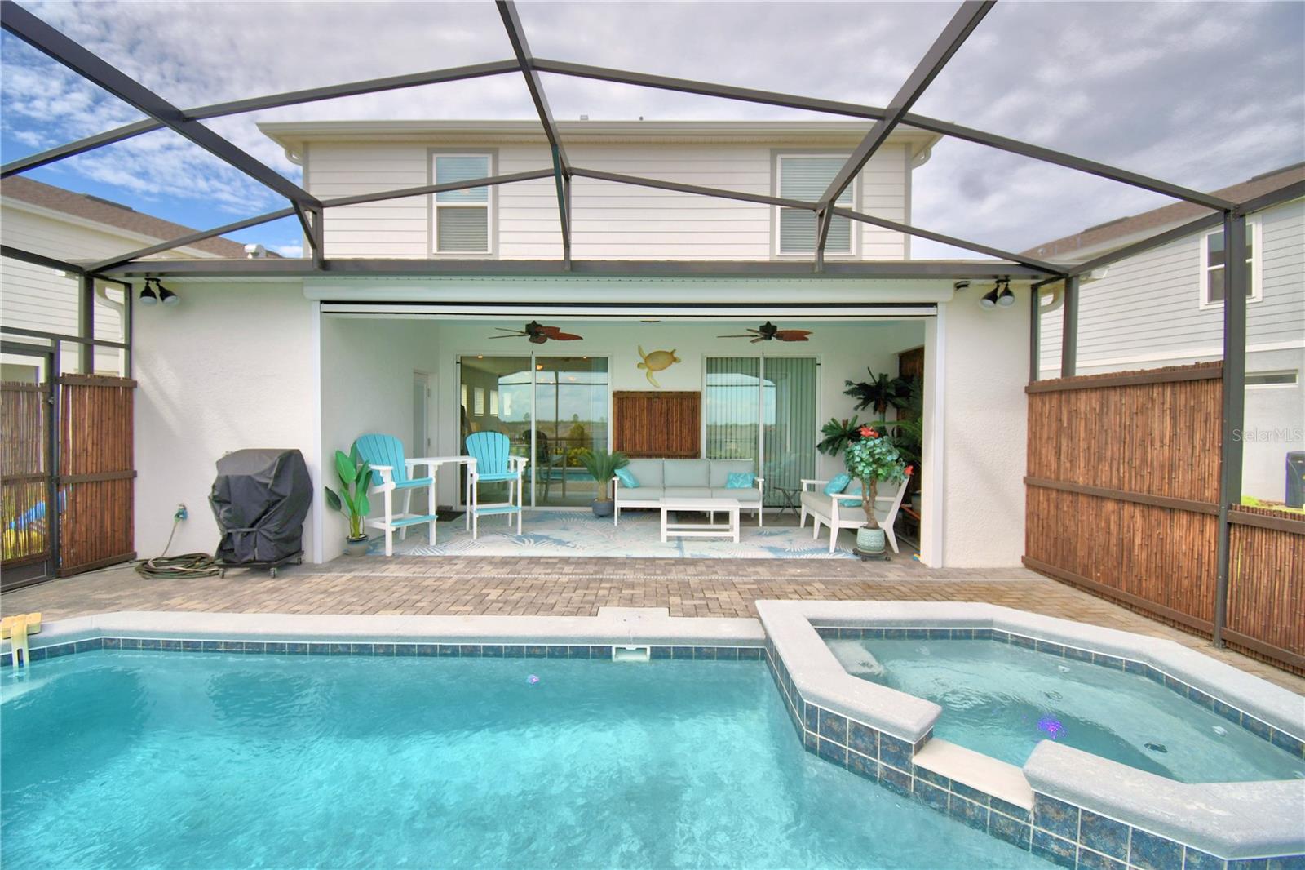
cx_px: 652
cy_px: 435
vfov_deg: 77.3
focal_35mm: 15
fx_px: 544
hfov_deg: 100.4
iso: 100
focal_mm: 10
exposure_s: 1/800
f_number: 4.5
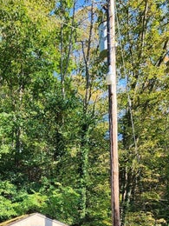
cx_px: 28
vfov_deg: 42.3
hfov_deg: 41.7
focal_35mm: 32
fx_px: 208
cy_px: 258
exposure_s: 1/363
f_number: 2.2
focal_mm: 2.2
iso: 50
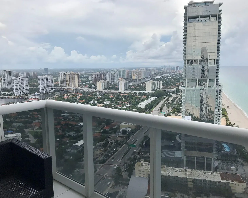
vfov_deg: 48.5
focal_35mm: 30
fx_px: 220
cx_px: 120
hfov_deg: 58.8
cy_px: 97
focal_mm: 3.99
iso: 20
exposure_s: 1/2740
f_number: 1.8
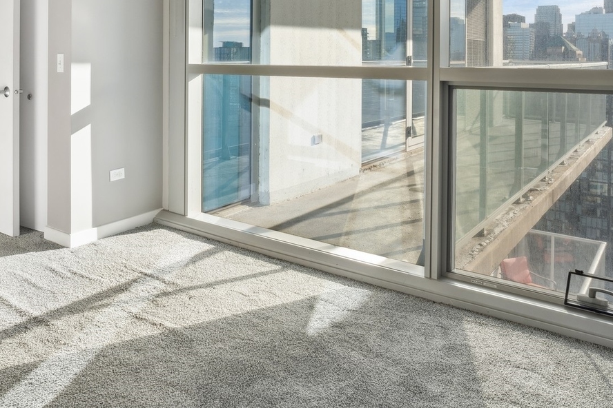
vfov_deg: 39.9
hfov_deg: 60.1
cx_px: 269
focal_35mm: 31
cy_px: 59
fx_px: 528
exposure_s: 1/160
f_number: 9
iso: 320
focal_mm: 17
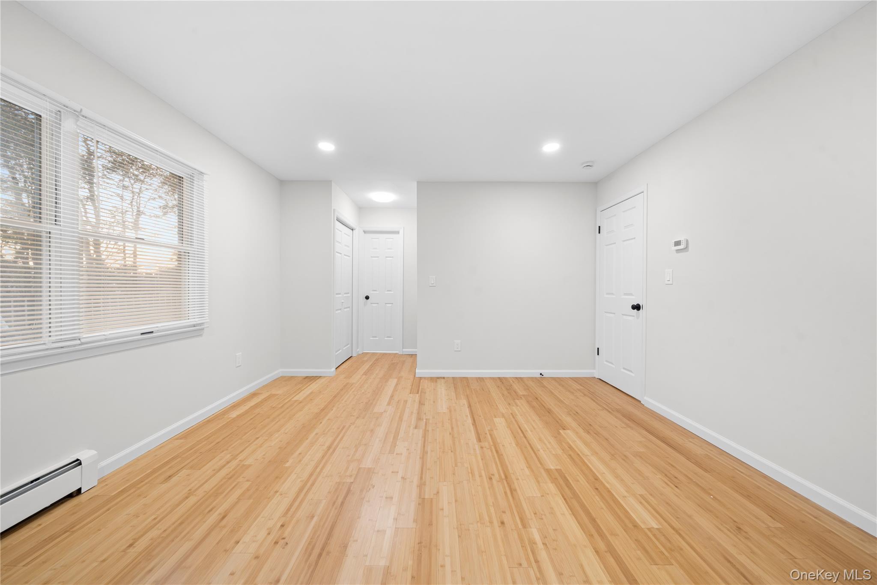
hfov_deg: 112.6
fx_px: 292
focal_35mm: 12
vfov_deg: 90.0
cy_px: 292
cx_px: 438
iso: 250
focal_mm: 12
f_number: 8
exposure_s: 1/2.5
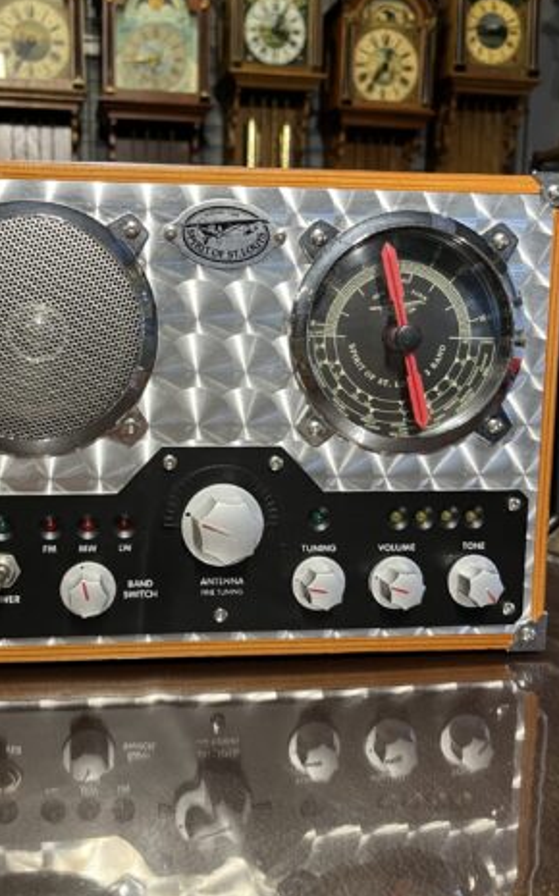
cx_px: 193
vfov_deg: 56.7
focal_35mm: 34
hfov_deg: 36.9
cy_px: 446
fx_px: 830
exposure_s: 1/50
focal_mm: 5.1
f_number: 1.6
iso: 80
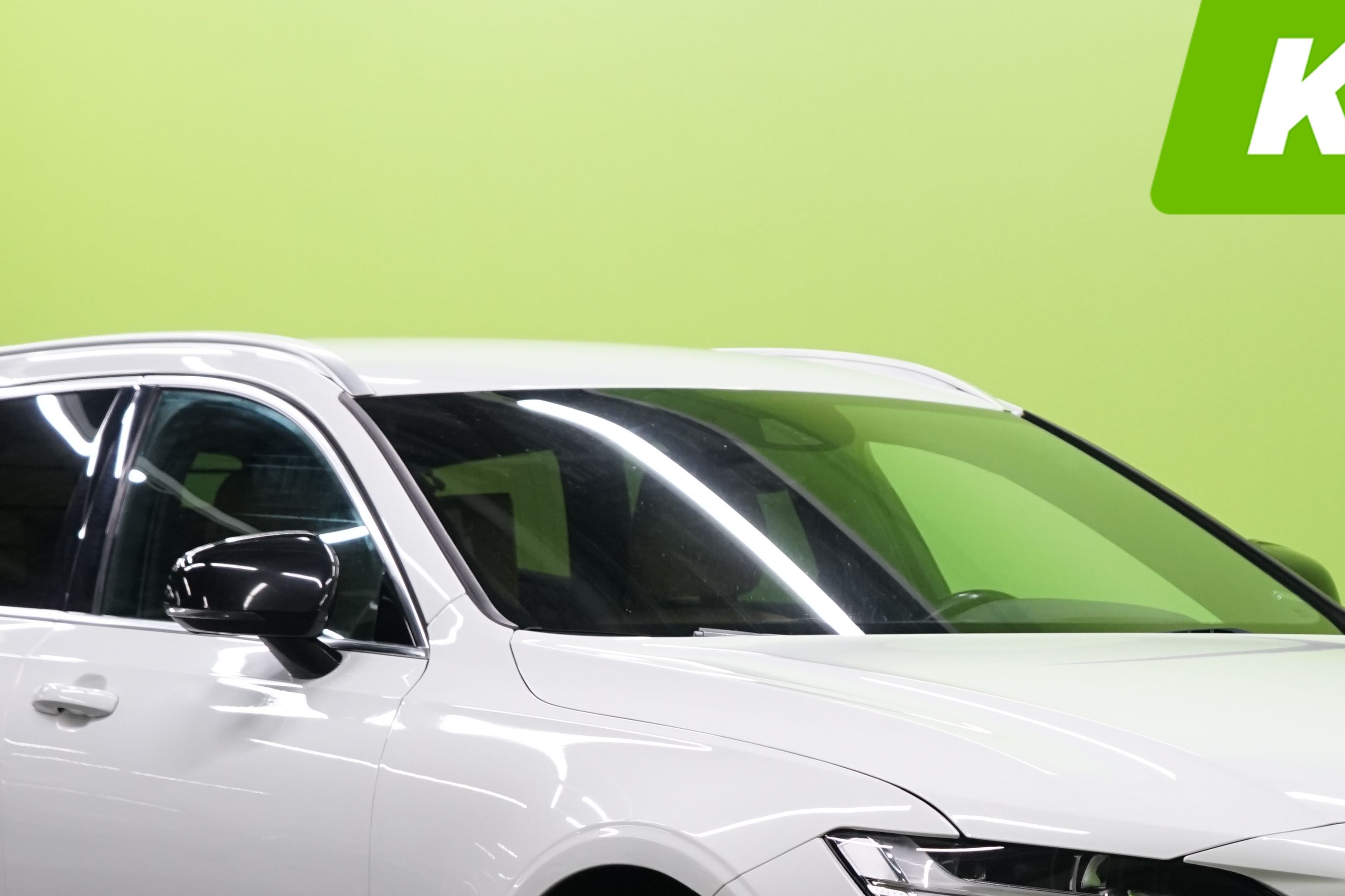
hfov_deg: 14.4
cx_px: 808
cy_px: 801
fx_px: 5305
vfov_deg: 9.6
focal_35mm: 142
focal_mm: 70
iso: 1250
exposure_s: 1/80
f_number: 5.6
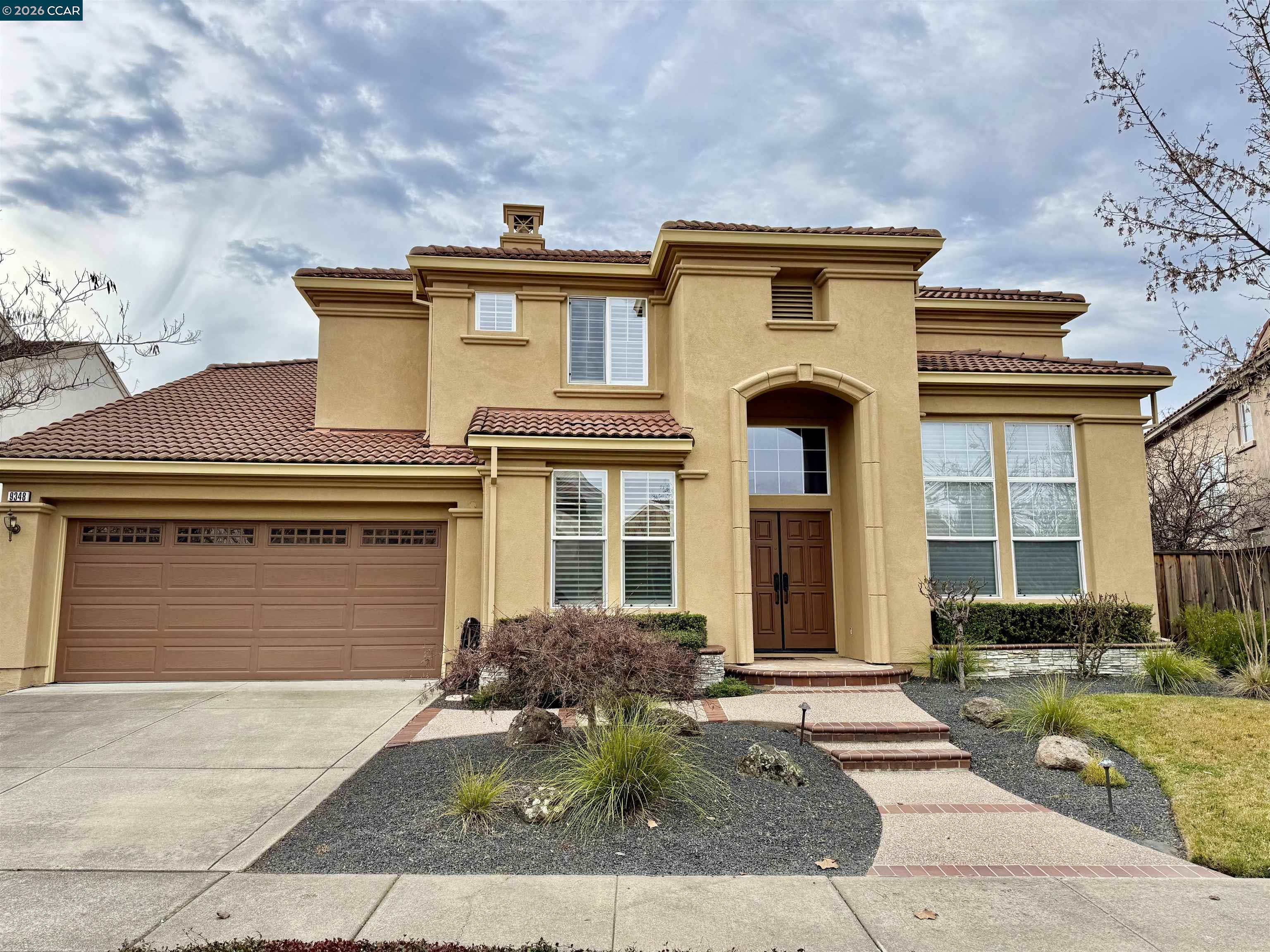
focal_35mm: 24
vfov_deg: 56.8
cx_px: 635
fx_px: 881
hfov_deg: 71.6
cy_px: 476
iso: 80
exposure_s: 1/2370
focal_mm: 6.76
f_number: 1.78
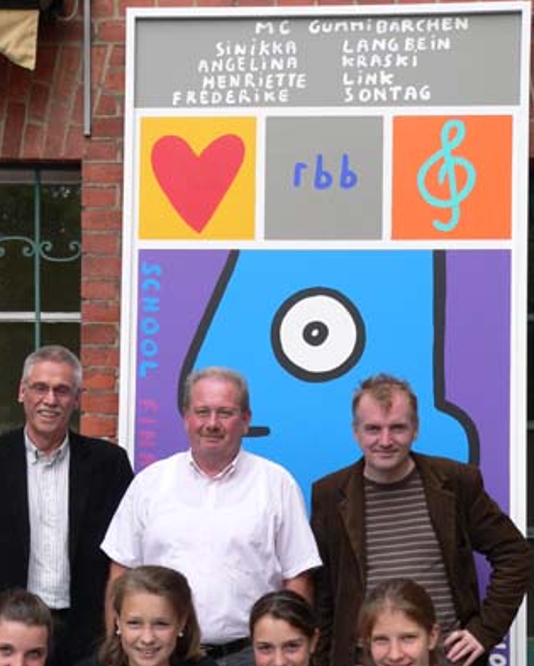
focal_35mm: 72
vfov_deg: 26.3
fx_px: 1421
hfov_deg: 21.3
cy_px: 410
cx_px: 233
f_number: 4
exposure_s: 1/160
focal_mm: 9.6
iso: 80
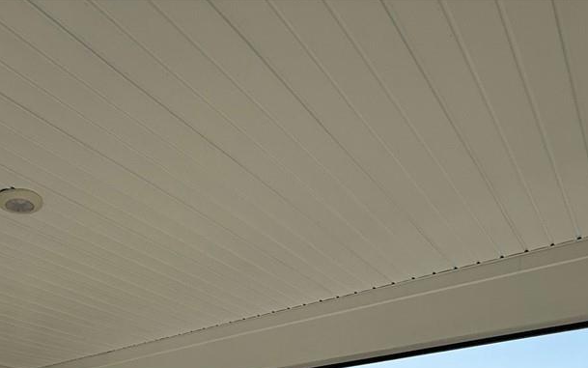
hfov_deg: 47.3
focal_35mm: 39
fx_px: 625
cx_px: 107
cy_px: 575
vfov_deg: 24.3
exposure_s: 1/1017
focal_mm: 2.22
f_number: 2.2
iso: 50
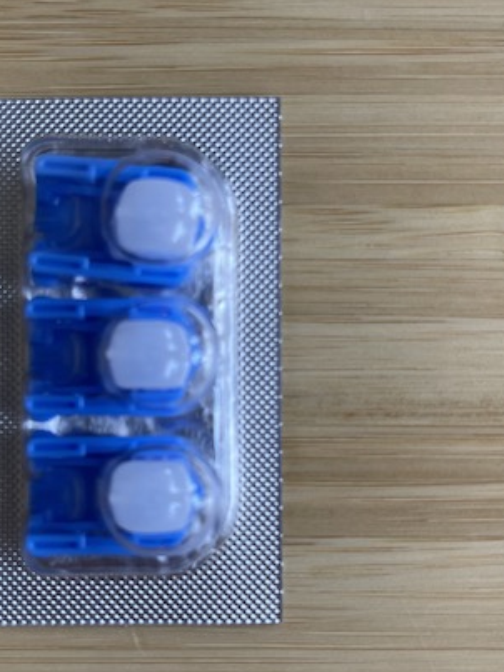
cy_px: 393
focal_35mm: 43
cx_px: 172
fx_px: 835
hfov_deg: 33.3
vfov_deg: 43.7
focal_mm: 5.1
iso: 125
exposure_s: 1/111
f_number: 1.6
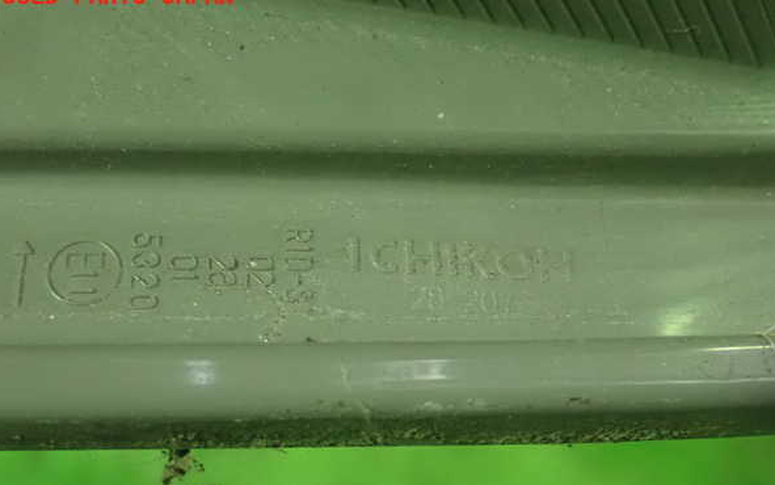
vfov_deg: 22.8
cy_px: 274
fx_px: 1204
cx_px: 388
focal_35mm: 57
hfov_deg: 35.7
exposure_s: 1/30
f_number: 3.4
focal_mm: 9.61
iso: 1600
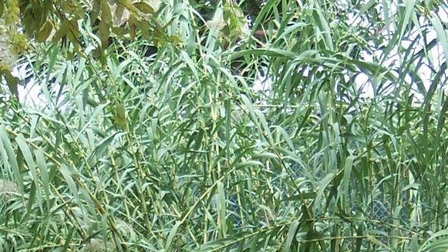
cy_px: 302
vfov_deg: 4.5
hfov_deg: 8.1
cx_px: 107
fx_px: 3172
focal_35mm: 267
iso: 80
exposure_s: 1/90
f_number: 4.8
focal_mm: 14.8
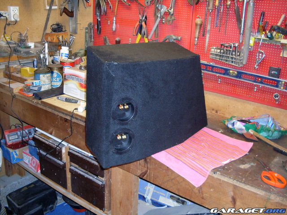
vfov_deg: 37.7
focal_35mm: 38
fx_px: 315
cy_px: 108
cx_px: 144
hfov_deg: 49.0
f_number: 2.8
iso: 120
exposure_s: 1/45
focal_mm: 6.3
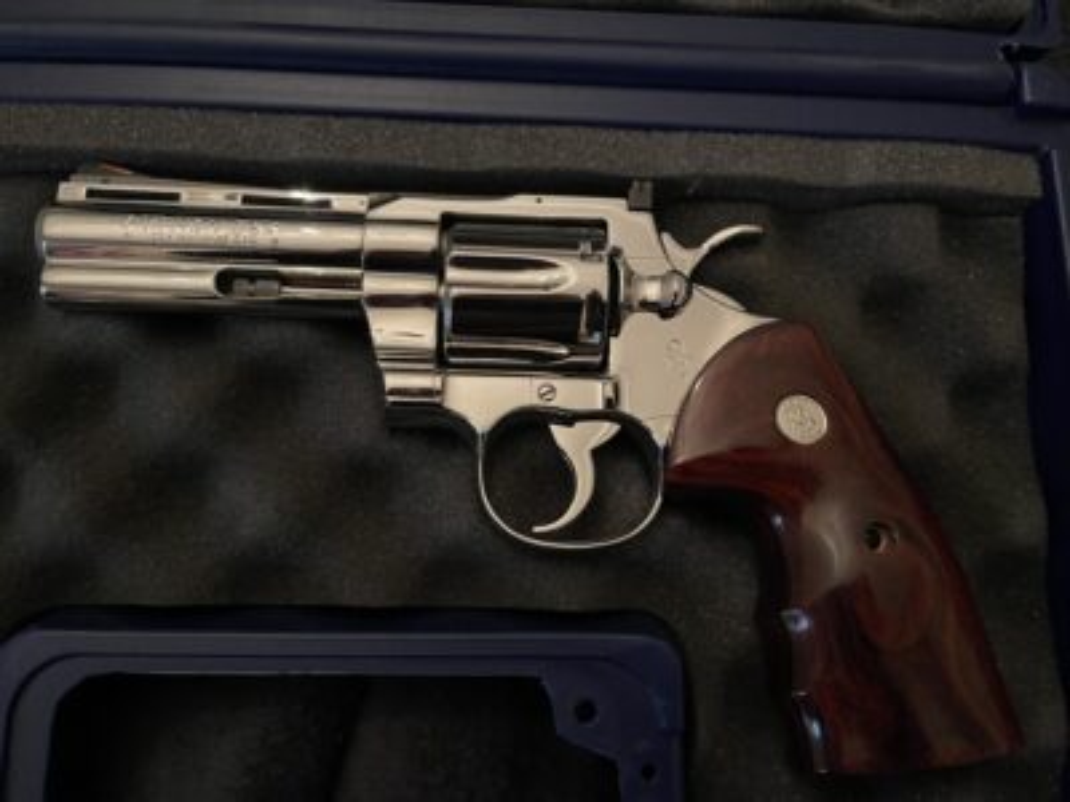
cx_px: 535
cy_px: 401
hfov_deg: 69.4
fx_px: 773
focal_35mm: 25
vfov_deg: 54.9
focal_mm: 5.1
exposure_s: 1/30
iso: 1000
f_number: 1.6
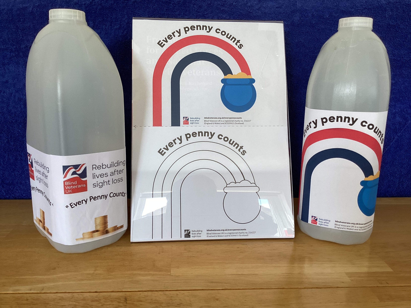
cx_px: 206
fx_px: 368
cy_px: 154
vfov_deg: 45.4
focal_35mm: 31
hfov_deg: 58.4
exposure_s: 1/120
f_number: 2.4
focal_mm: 3.3
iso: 100
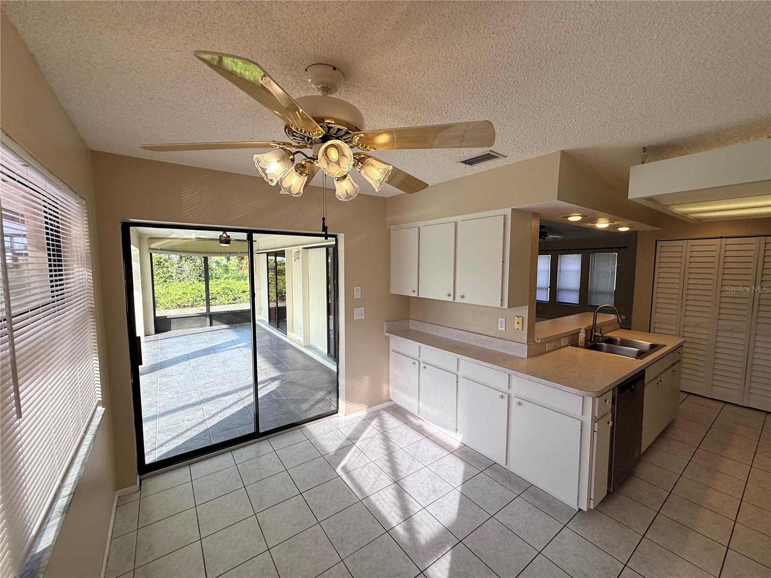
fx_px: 312
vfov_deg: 85.7
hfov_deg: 102.1
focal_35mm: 14
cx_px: 386
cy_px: 289
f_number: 2.2
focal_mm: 2.22
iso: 50
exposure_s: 1/204
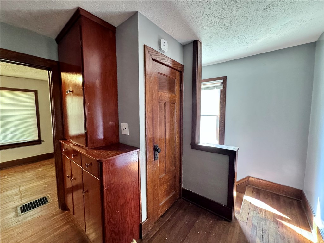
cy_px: 122
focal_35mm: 14
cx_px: 162
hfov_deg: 102.1
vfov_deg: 85.7
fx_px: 131
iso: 800
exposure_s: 1/60
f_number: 2.2
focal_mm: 2.22
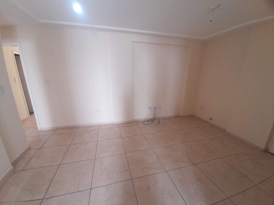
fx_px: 103
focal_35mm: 13
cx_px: 137
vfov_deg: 89.9
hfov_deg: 106.2
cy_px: 102
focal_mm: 1.42
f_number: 2.2
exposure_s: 1/40
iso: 40
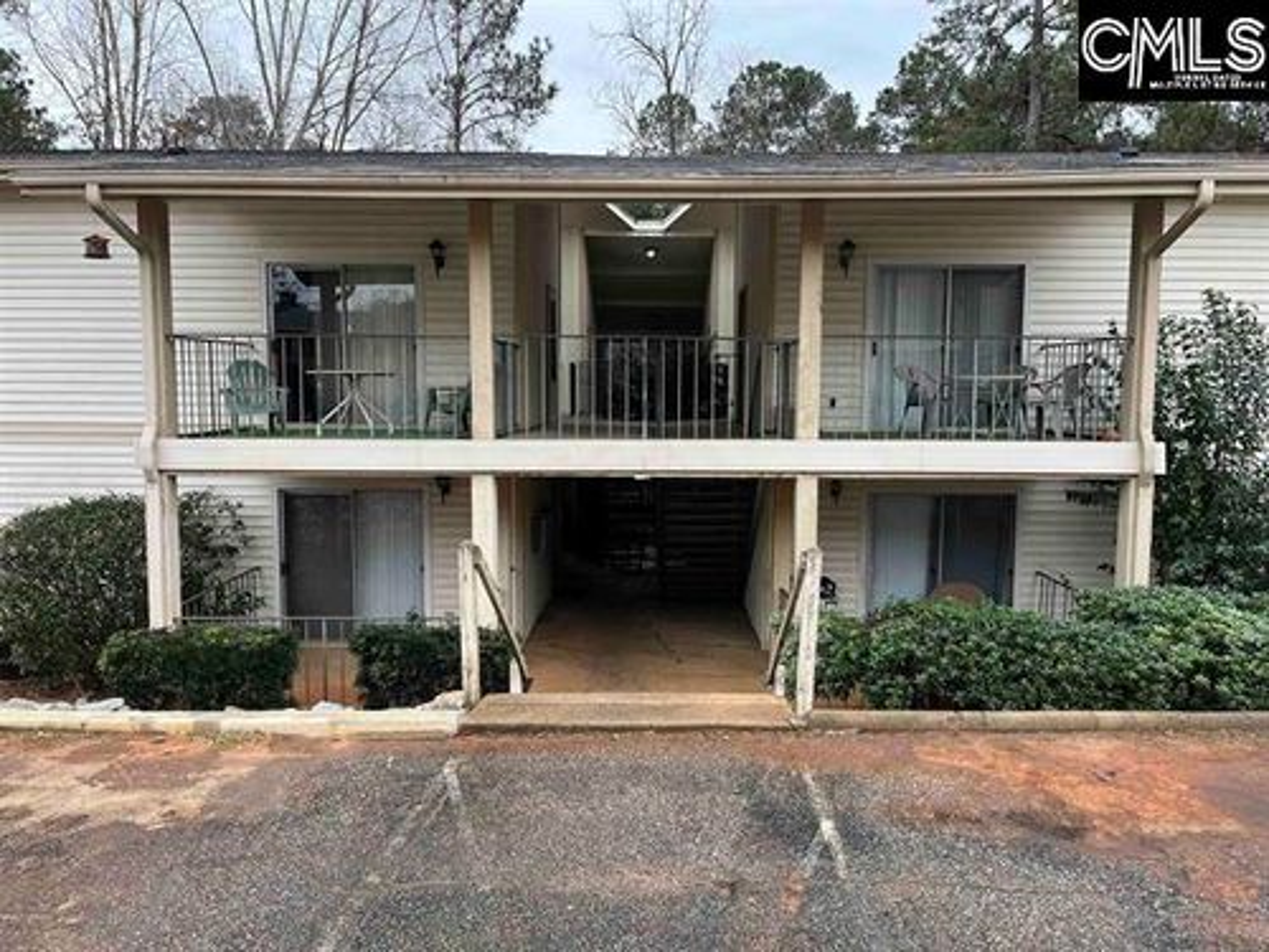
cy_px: 476
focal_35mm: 26
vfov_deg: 53.1
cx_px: 634
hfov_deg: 67.3
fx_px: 953
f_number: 1.6
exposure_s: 1/229
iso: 40
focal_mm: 5.1
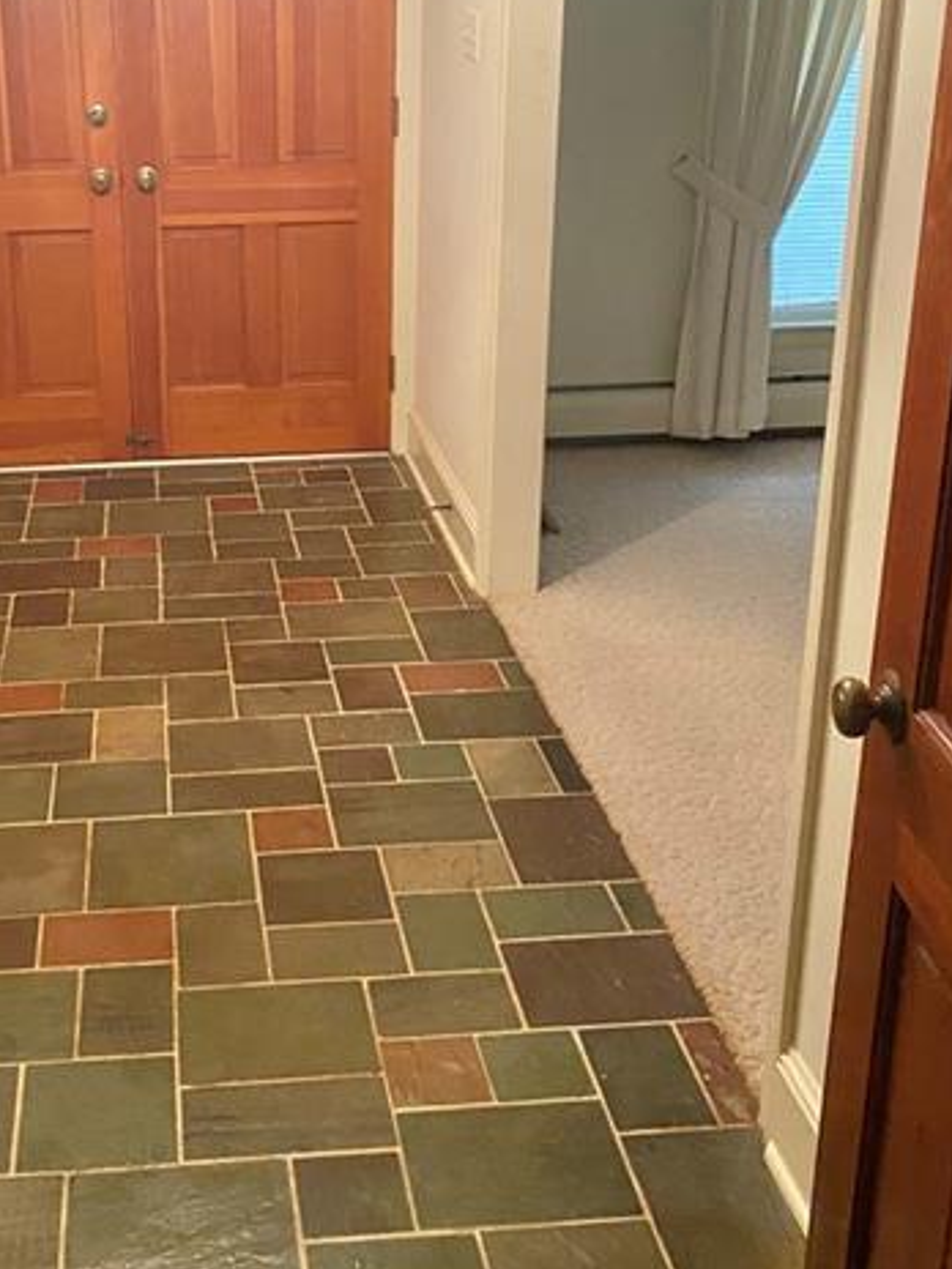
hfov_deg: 33.0
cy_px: 487
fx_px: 1577
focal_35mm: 43
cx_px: 257
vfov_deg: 43.6
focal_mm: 4.25
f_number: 1.8
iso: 640
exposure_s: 1/40
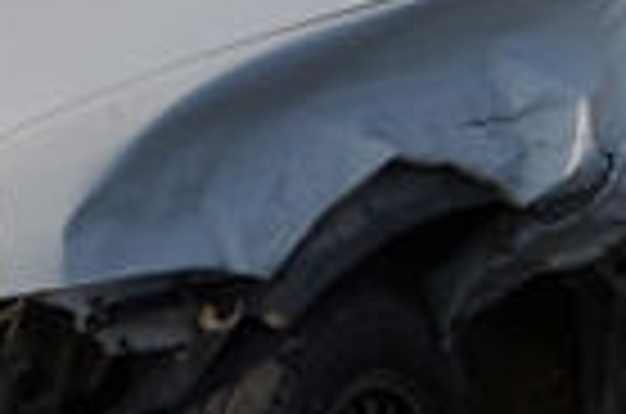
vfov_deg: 4.9
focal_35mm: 277
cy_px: -117
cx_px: 667
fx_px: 4806
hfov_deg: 7.4
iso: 100
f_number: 8
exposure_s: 1/250
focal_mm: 40
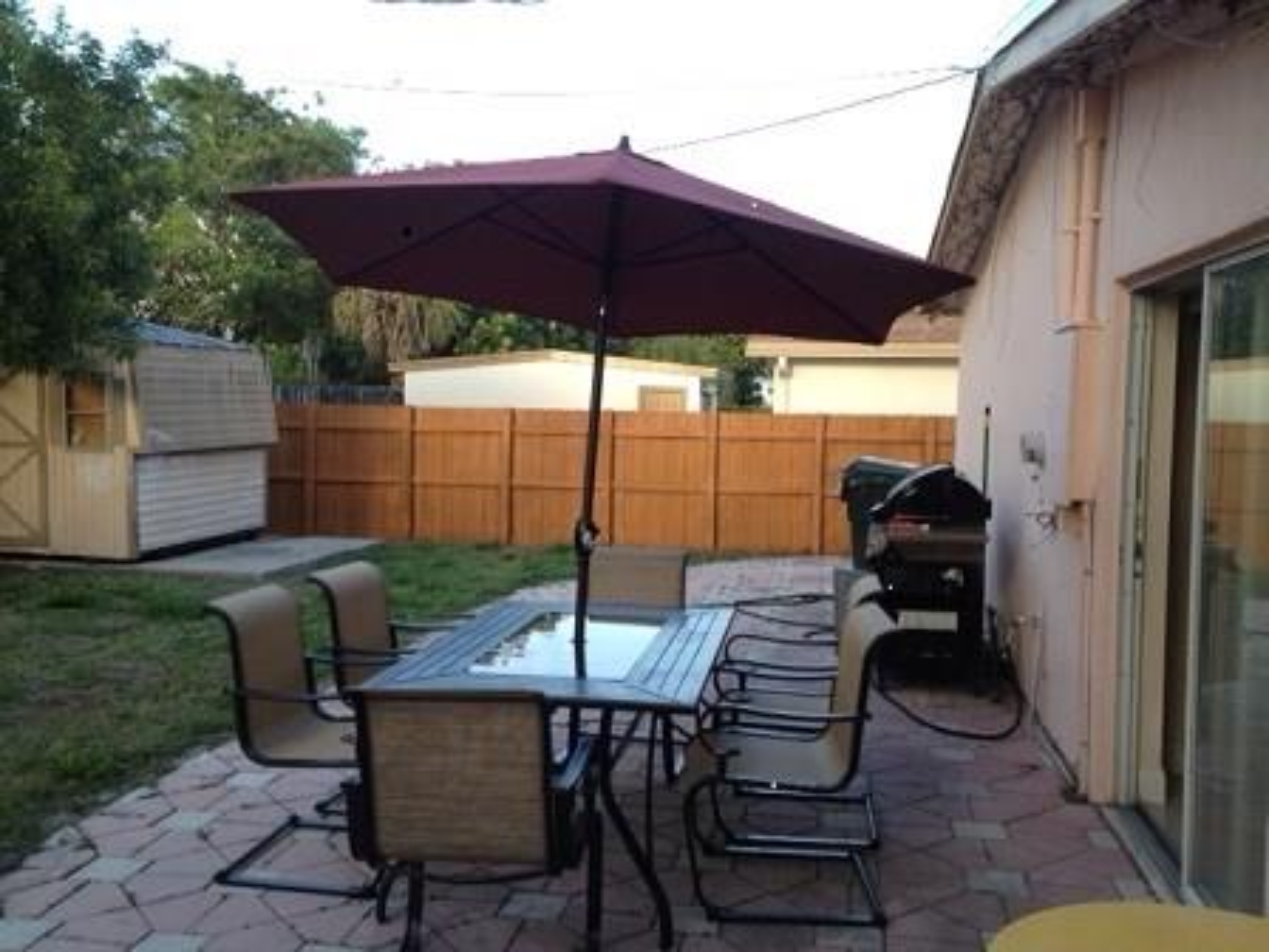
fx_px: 1283
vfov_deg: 40.7
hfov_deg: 52.6
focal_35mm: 35
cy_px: 476
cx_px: 634
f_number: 2.4
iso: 64
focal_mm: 4.28
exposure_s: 1/223
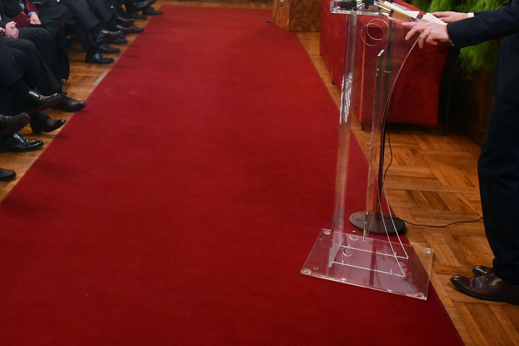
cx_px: 104
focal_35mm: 49
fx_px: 706
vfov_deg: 26.5
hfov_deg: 38.8
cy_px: 25
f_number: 2.8
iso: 2000
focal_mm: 24
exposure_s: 1/100
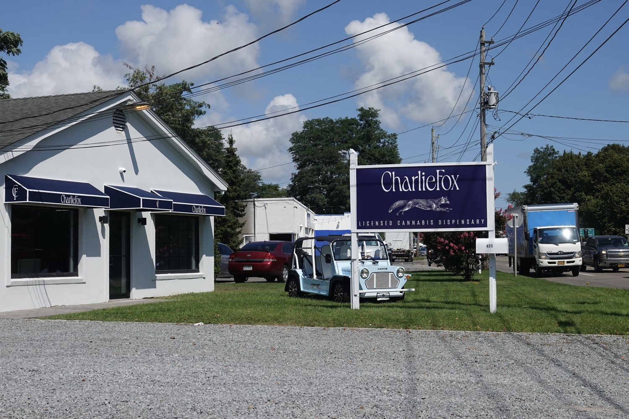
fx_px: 908
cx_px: 314
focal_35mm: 52
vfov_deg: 26.0
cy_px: 210
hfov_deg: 38.2
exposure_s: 1/1000
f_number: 5
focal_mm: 18.92
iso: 100
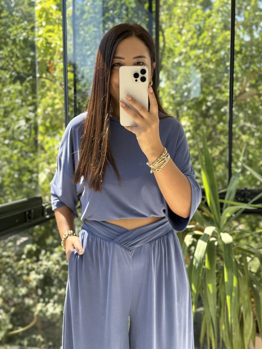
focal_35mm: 48
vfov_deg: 39.7
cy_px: 174
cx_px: 131
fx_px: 484
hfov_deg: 30.3
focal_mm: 6.76
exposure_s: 1/437
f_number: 1.78
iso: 80
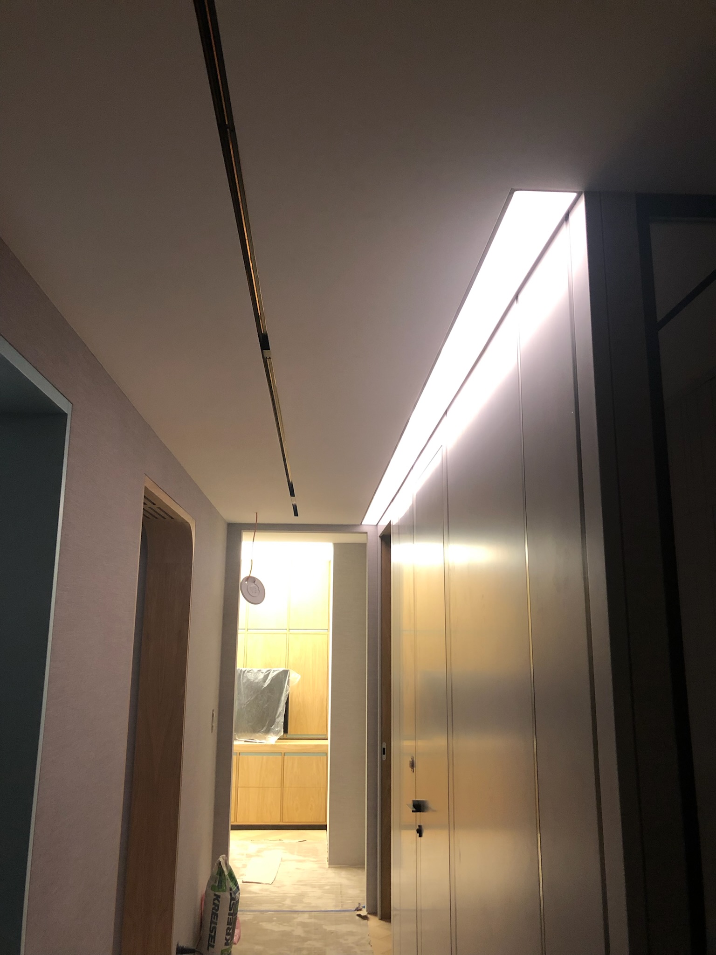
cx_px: 358
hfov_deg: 49.7
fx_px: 772
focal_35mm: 28
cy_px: 478
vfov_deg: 63.4
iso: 50
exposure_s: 1/15
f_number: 1.8
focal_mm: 3.99
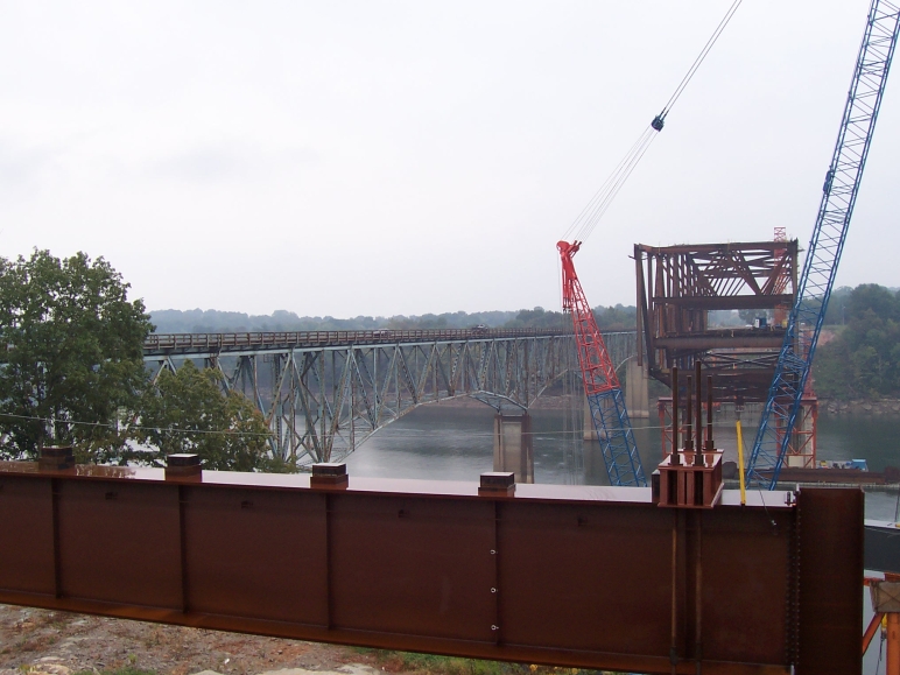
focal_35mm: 37
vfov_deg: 38.7
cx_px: 450
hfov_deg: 50.1
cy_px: 338
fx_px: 962
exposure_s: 1/250
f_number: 5.6
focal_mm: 5.6
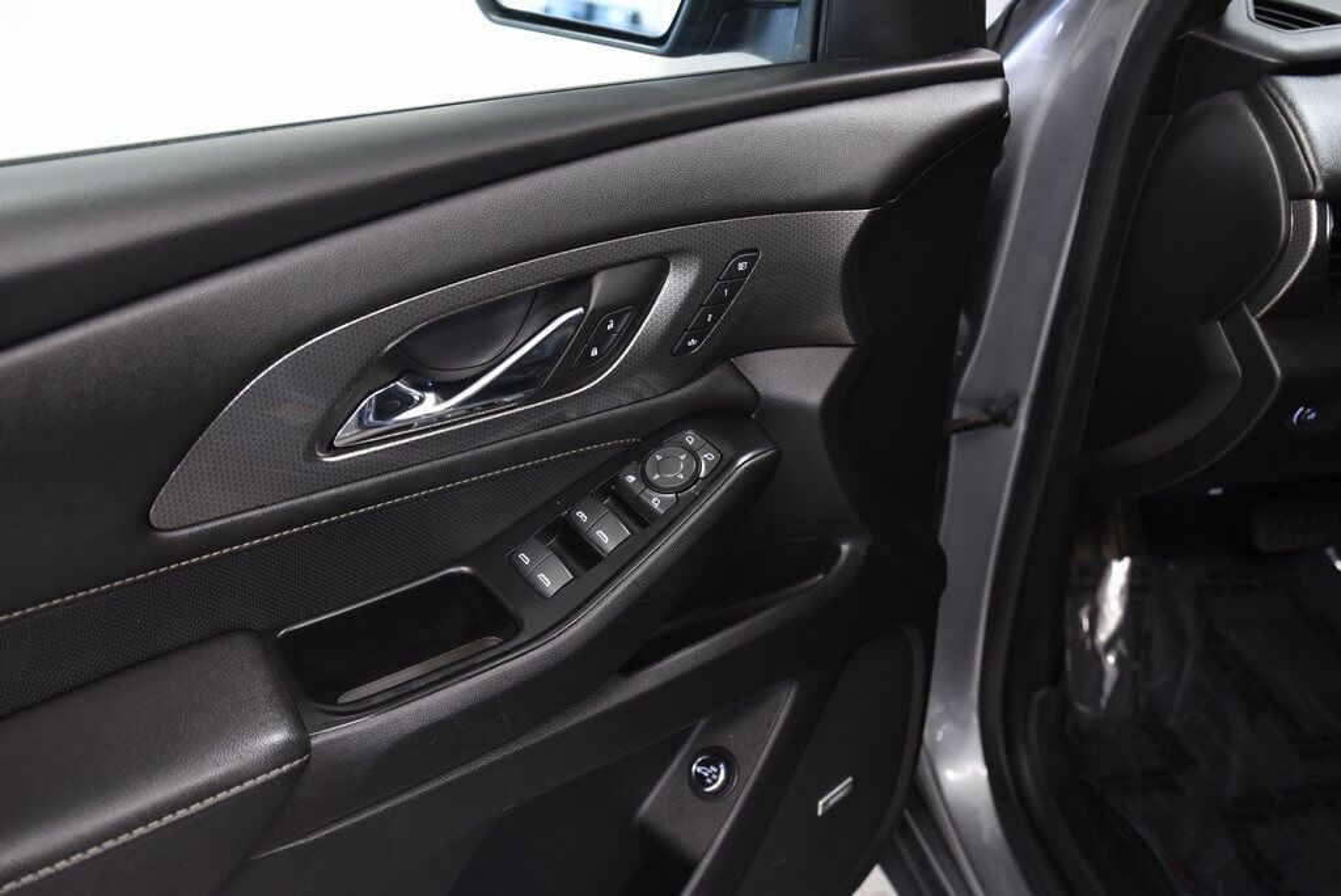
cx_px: 670
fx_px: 1267
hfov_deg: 55.8
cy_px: 448
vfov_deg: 38.9
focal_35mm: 34
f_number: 4.5
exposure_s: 1/20
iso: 1250
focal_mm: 34
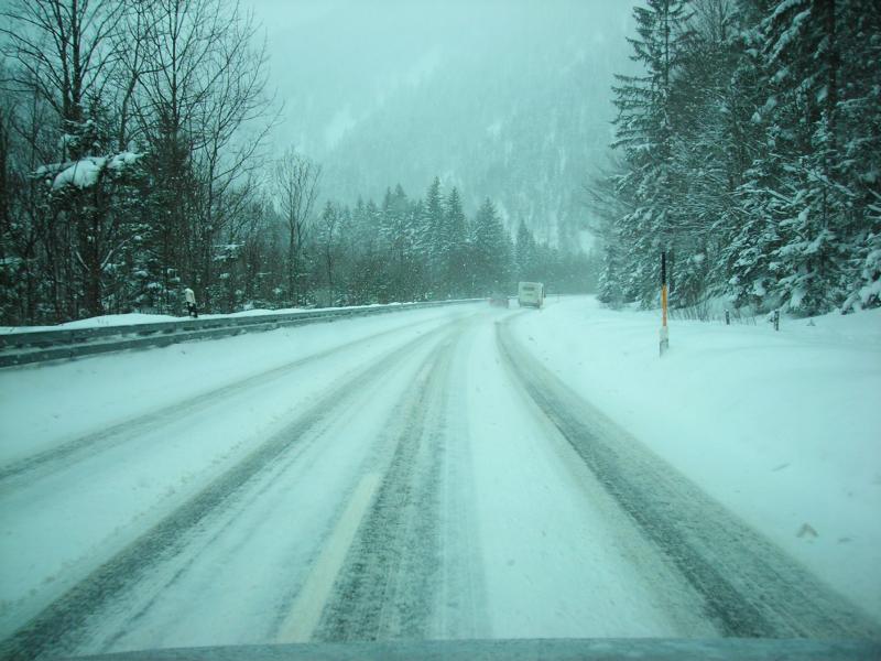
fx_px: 967
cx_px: 440
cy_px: 330
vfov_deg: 37.7
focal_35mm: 38
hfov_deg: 49.0
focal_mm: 6.3
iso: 50
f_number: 3.2
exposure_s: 1/334
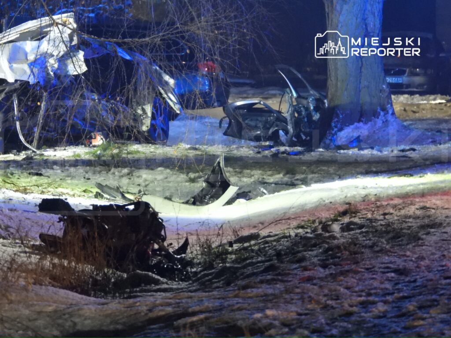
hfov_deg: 4.0
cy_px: 169
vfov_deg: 3.0
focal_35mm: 500
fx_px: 6514
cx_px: 226
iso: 1600
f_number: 5
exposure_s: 1/3
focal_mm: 89.9
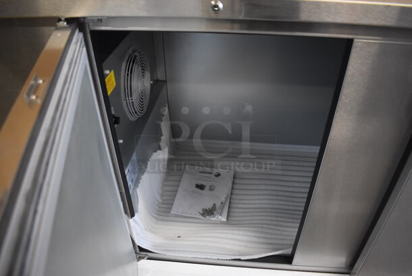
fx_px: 309
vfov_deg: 48.0
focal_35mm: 27
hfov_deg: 67.3
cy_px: 138
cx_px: 206
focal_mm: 18
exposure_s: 1/125
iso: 2200
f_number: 3.5
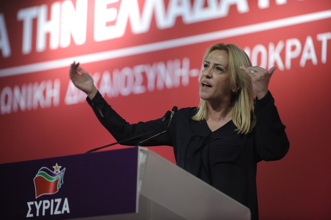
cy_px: 110
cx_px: 166
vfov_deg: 8.6
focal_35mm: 160
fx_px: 1470
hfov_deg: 12.8
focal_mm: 160
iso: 2500
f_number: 2.8
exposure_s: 1/320
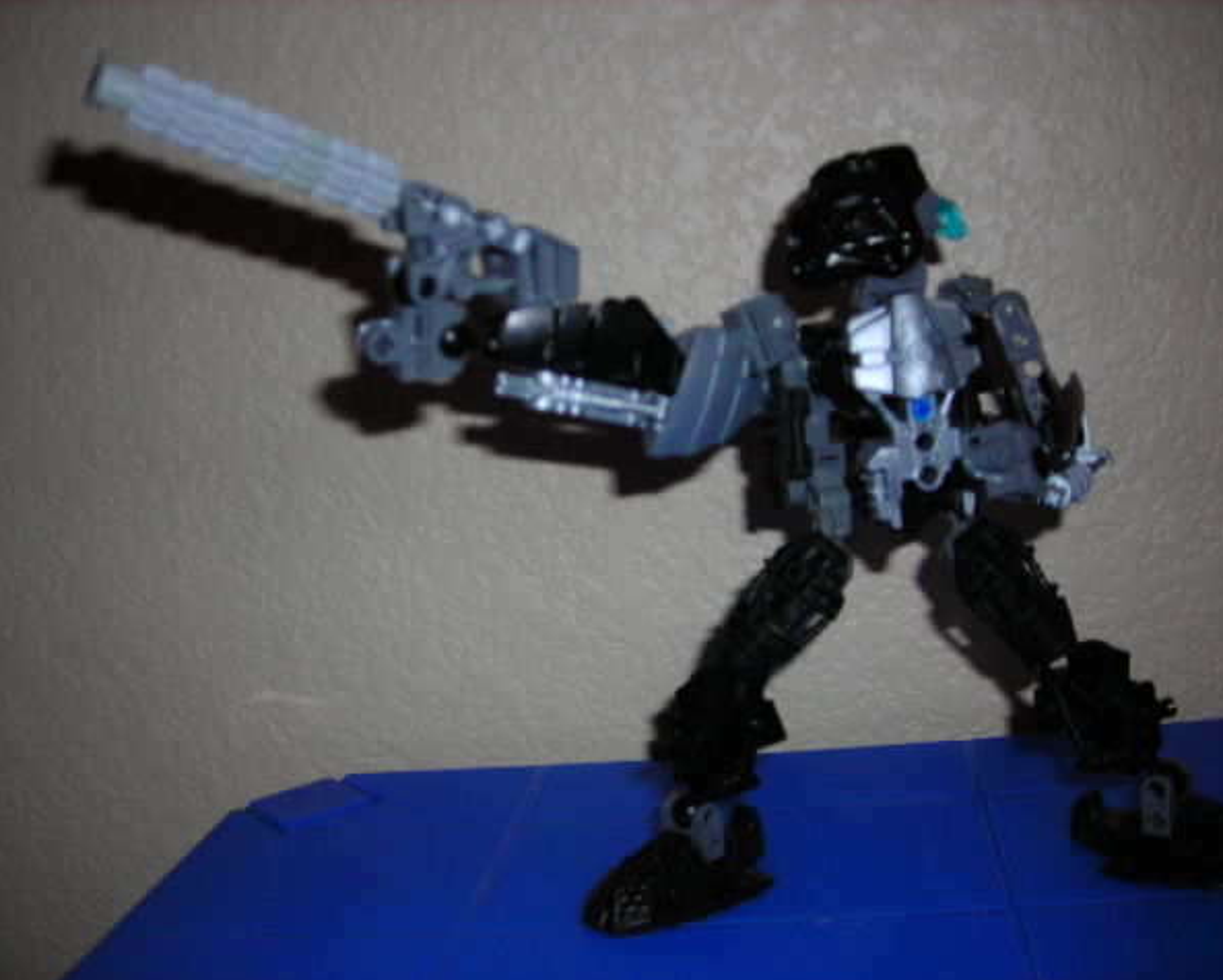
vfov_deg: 37.4
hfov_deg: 45.8
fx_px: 1449
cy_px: 493
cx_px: 575
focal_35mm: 40
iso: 50
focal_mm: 6.3
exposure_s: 1/60.1
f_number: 3.2
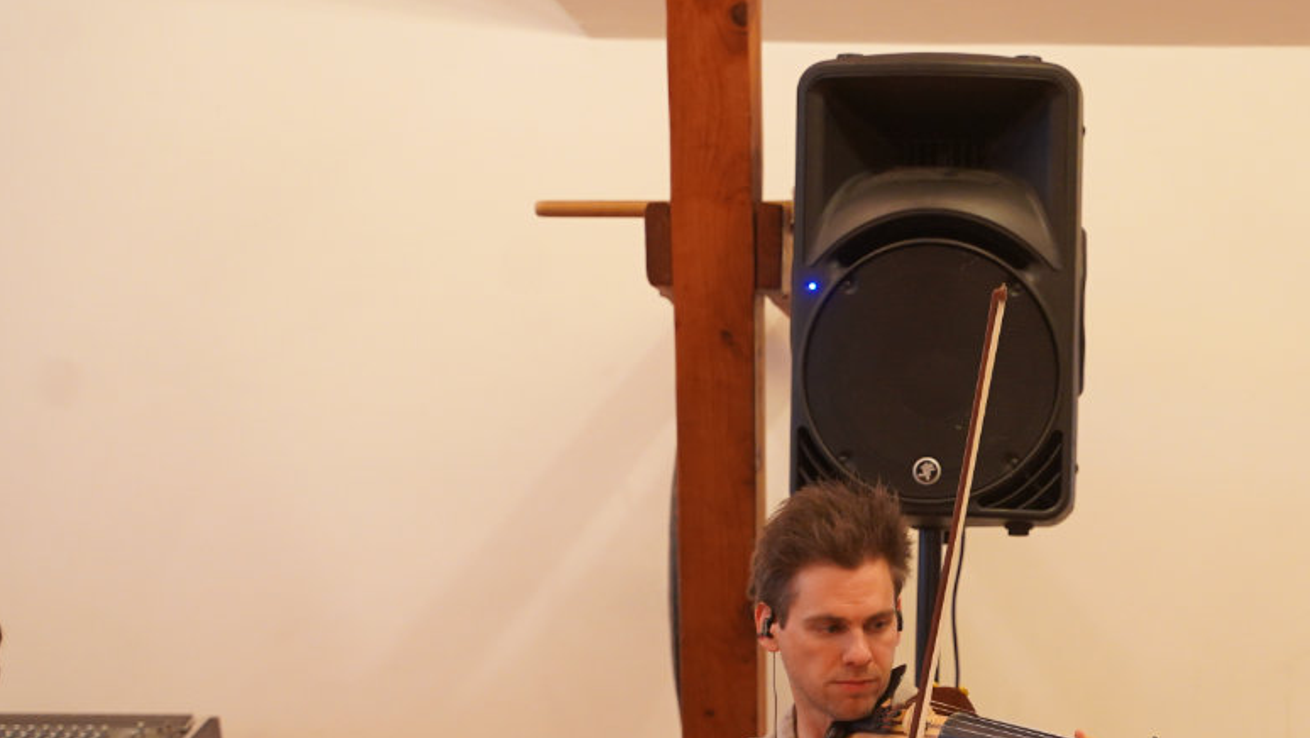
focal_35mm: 116
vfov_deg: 10.4
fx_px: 4031
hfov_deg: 18.3
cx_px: 1012
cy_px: 583
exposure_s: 1/160
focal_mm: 67
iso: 2000
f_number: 4
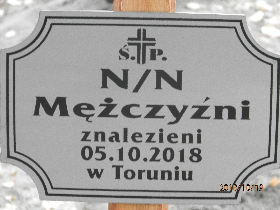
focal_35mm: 281
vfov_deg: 5.3
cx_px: 140
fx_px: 2273
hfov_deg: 7.0
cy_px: 105
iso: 400
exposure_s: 1/13
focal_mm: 50.2
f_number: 5.6
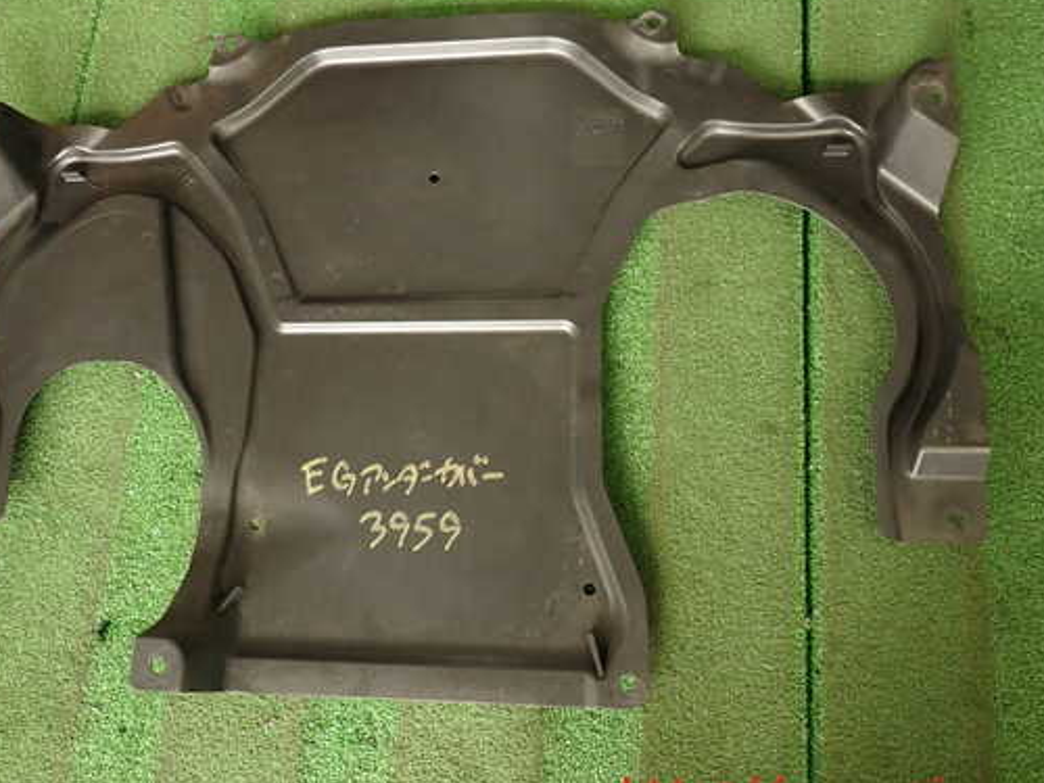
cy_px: 355
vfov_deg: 46.7
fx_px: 905
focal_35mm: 30
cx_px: 468
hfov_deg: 59.8
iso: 160
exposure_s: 1/60
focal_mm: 4.5
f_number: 2
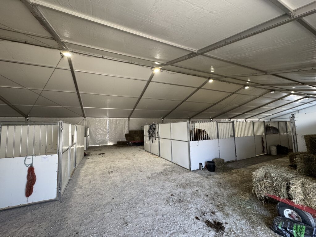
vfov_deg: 85.7
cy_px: 118
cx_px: 158
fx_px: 128
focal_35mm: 14
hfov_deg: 102.1
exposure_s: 1/120
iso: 200
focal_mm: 2.22
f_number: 2.2
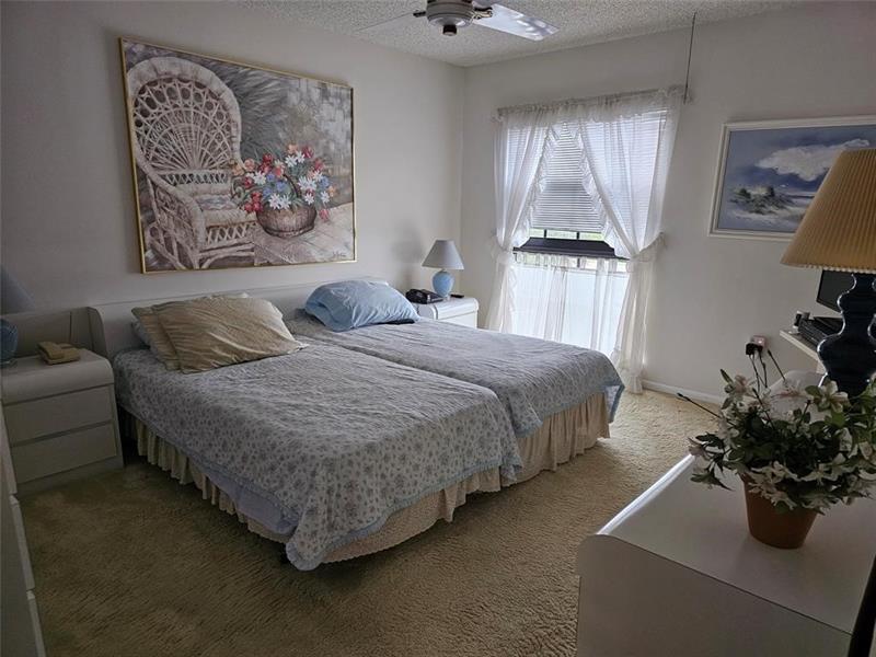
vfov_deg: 58.9
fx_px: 582
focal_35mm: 23
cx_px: 438
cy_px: 328
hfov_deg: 73.9
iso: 320
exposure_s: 1/120
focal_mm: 6.3
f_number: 1.7
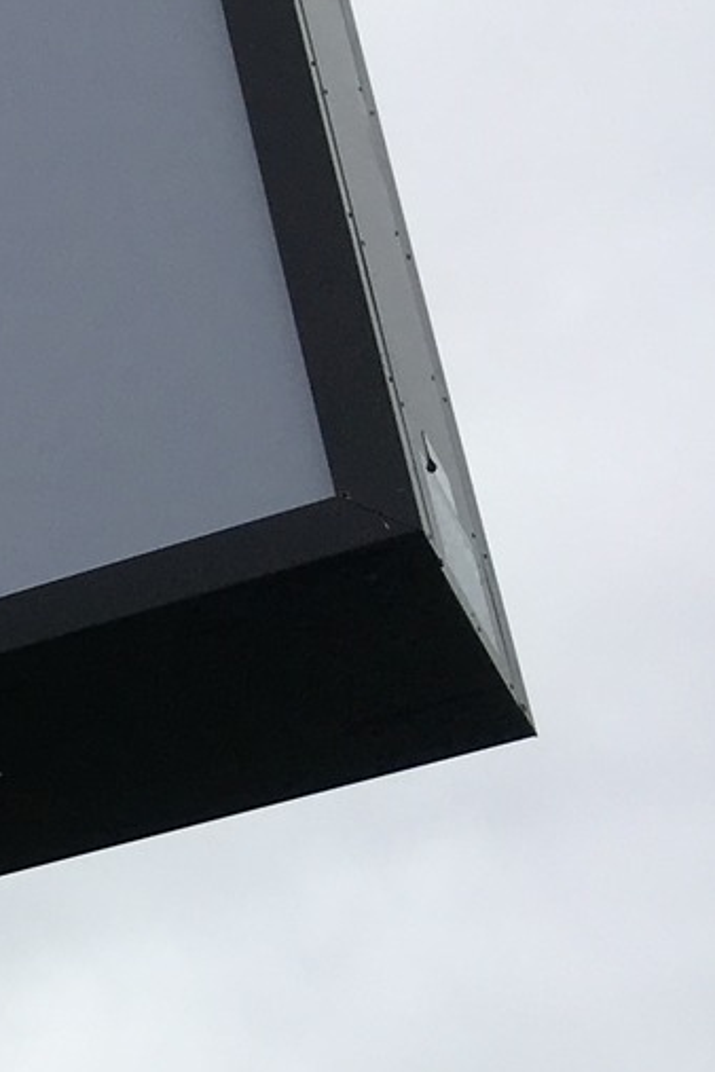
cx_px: -1390
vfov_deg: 17.0
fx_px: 3545
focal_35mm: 119
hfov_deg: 9.3
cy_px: 886
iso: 25
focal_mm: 4.15
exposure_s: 1/1115
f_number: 2.2
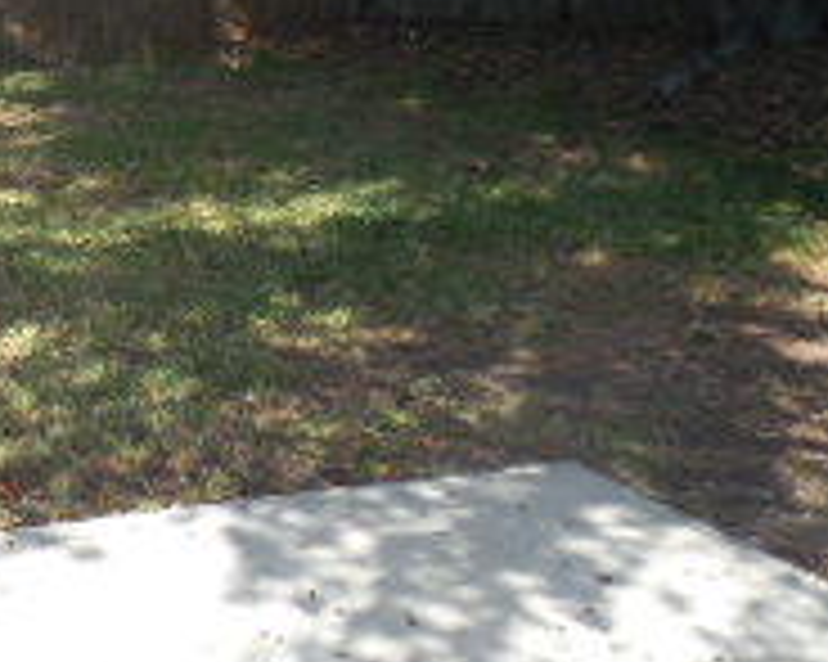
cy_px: 50
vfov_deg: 17.7
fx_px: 2082
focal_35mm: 85
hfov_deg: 21.8
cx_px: 36
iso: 125
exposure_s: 1/500
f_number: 3.3
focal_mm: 4.5
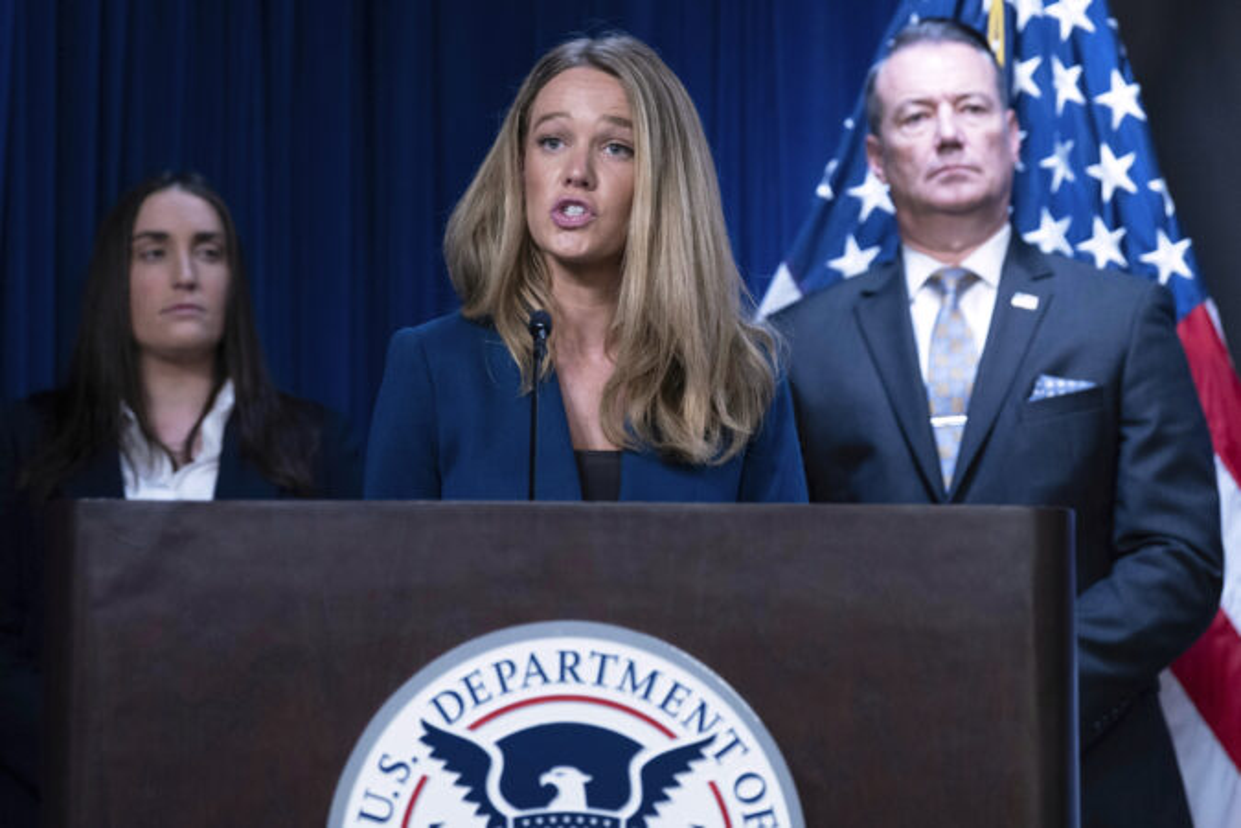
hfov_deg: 21.5
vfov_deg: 14.4
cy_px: 414
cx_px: 620
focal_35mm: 95
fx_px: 3275
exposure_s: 1/320
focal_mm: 95
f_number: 3.5
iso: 3200
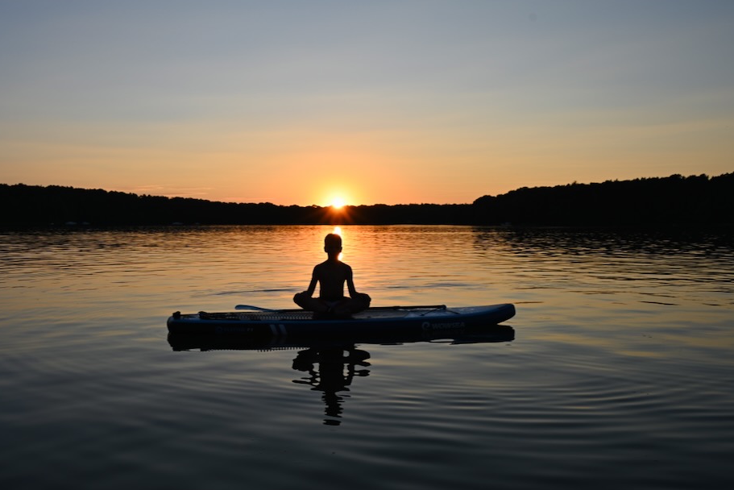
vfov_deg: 37.2
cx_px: 323
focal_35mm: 36
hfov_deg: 53.5
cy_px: 272
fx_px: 726
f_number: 8
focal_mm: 29.5
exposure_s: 1/250
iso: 110
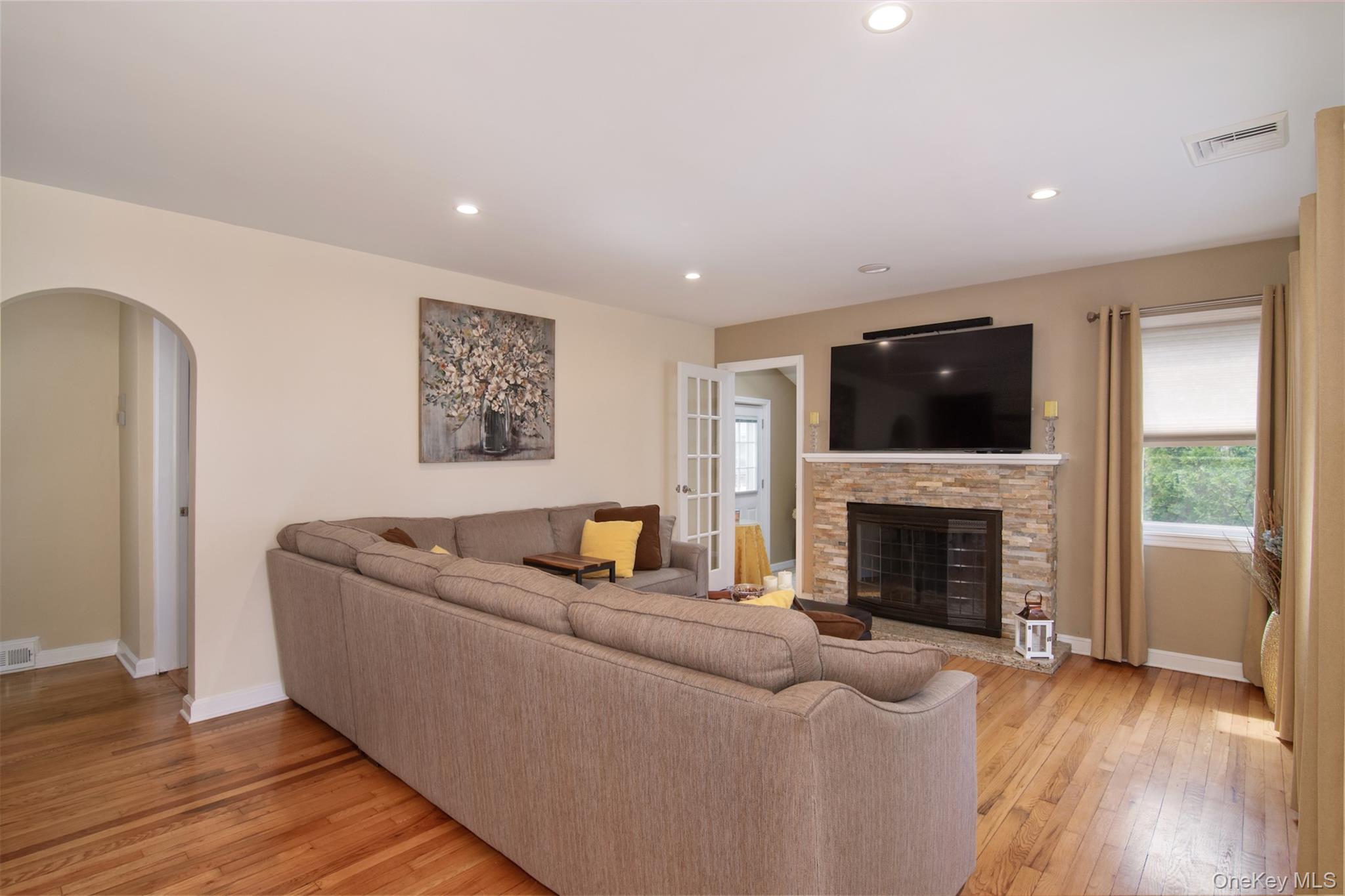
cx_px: 672
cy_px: 448
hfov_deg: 95.0
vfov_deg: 72.0
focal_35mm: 16
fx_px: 616
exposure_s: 1/200
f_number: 8
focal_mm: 11
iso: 640
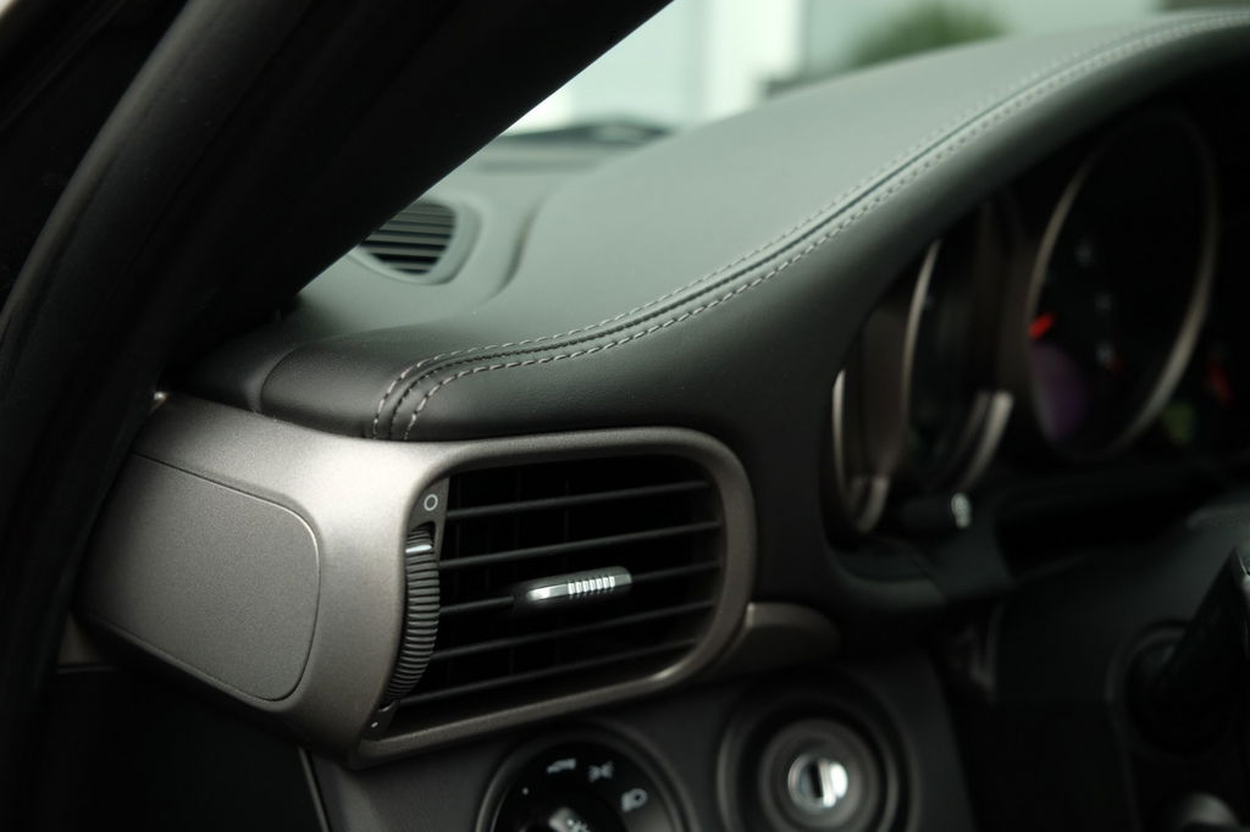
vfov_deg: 27.5
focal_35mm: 49
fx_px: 1701
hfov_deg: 40.4
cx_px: 625
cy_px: 416
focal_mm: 32.9
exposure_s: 1/60
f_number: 3.6
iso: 250
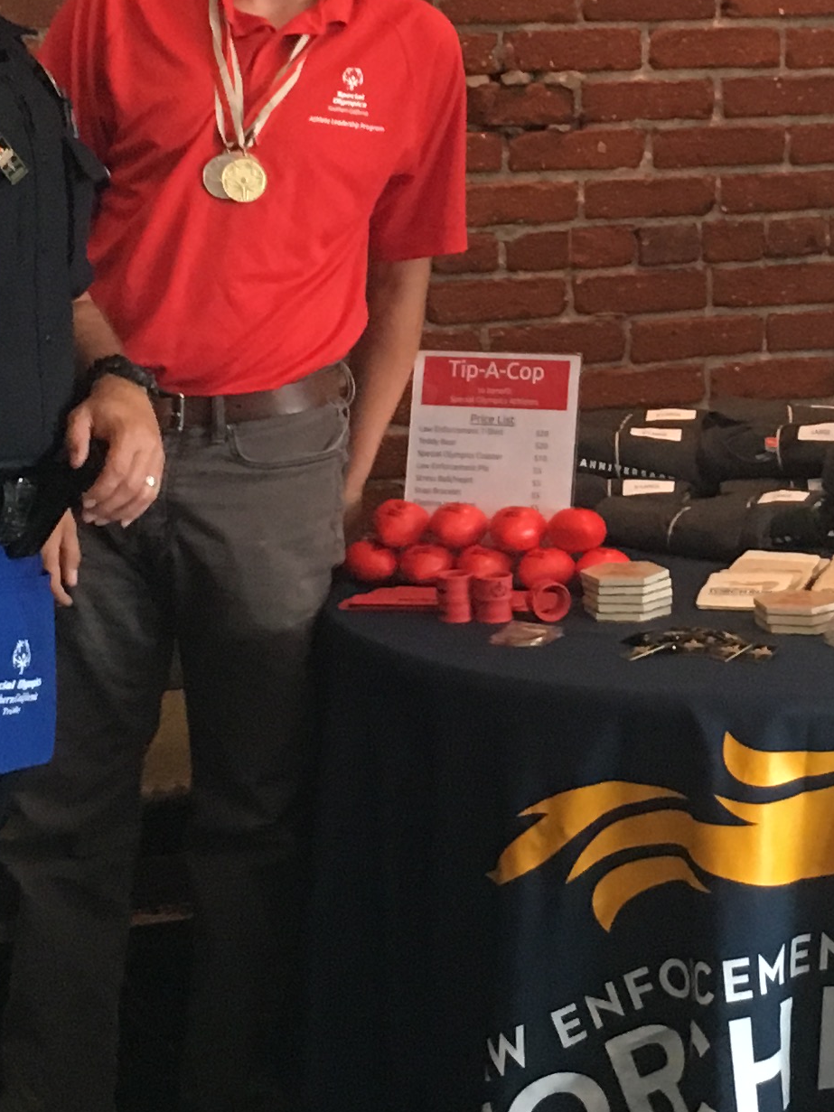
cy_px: 243
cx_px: 785
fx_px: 3052
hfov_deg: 15.3
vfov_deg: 20.4
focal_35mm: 95
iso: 200
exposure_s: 1/24
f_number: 2.2
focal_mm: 4.15
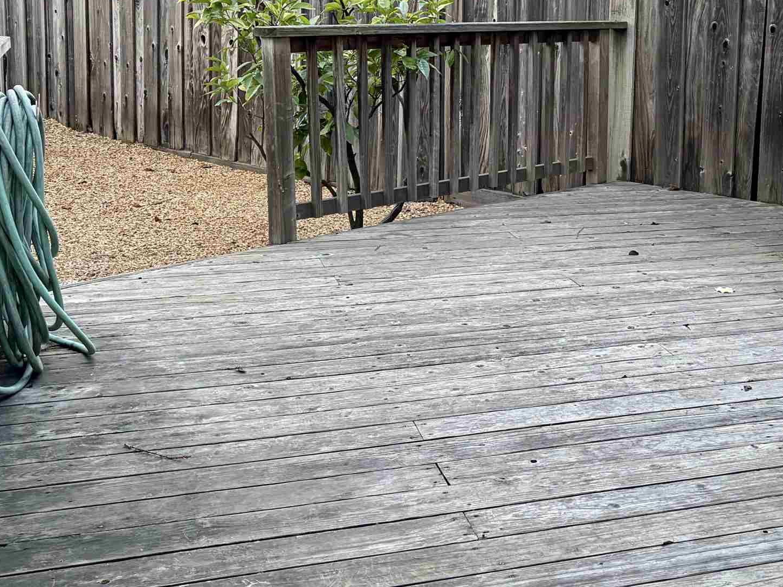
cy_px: 165
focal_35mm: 55
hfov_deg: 34.0
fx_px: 1244
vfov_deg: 26.3
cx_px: 609
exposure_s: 1/229
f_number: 1.6
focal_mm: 5.96
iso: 125
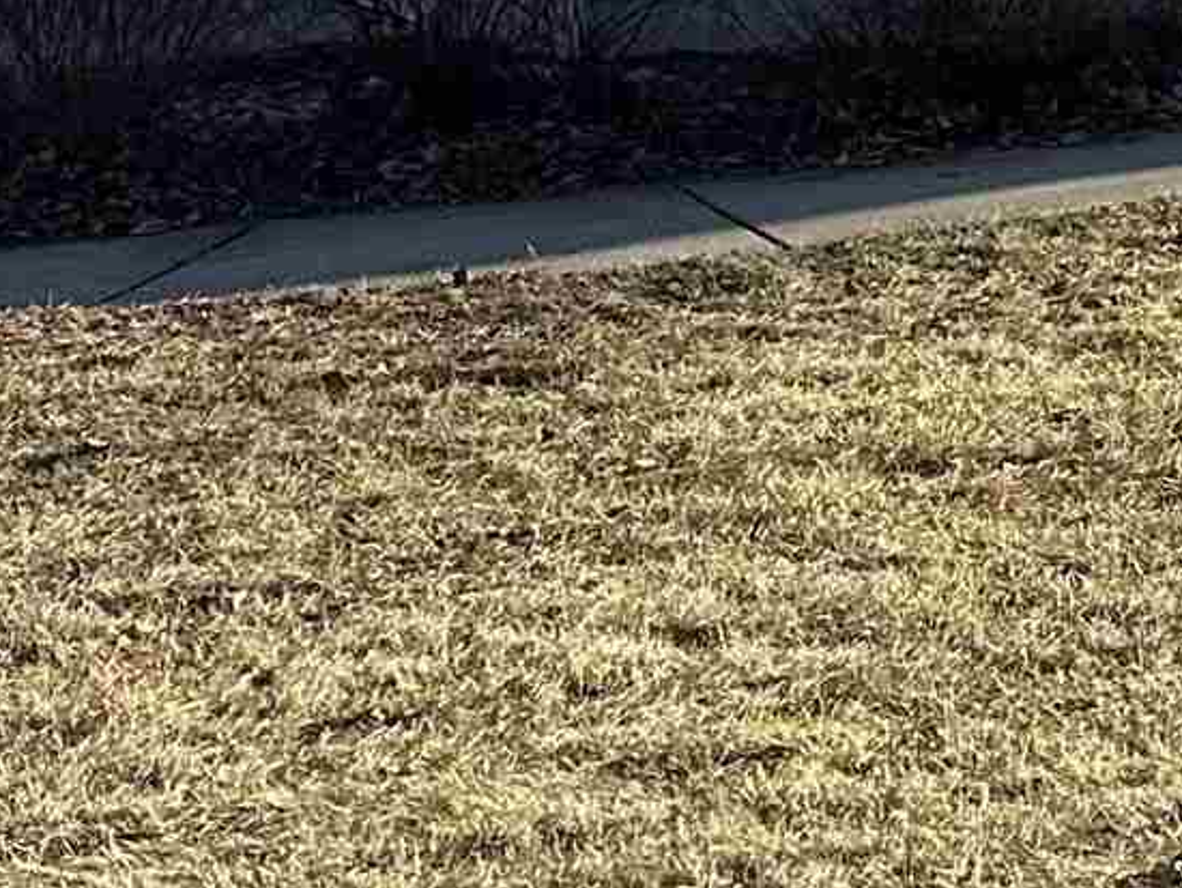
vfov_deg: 10.2
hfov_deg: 11.8
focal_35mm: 134
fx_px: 4578
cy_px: -933
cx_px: 2914
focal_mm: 6.86
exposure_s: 1/2299
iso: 80
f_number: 1.78
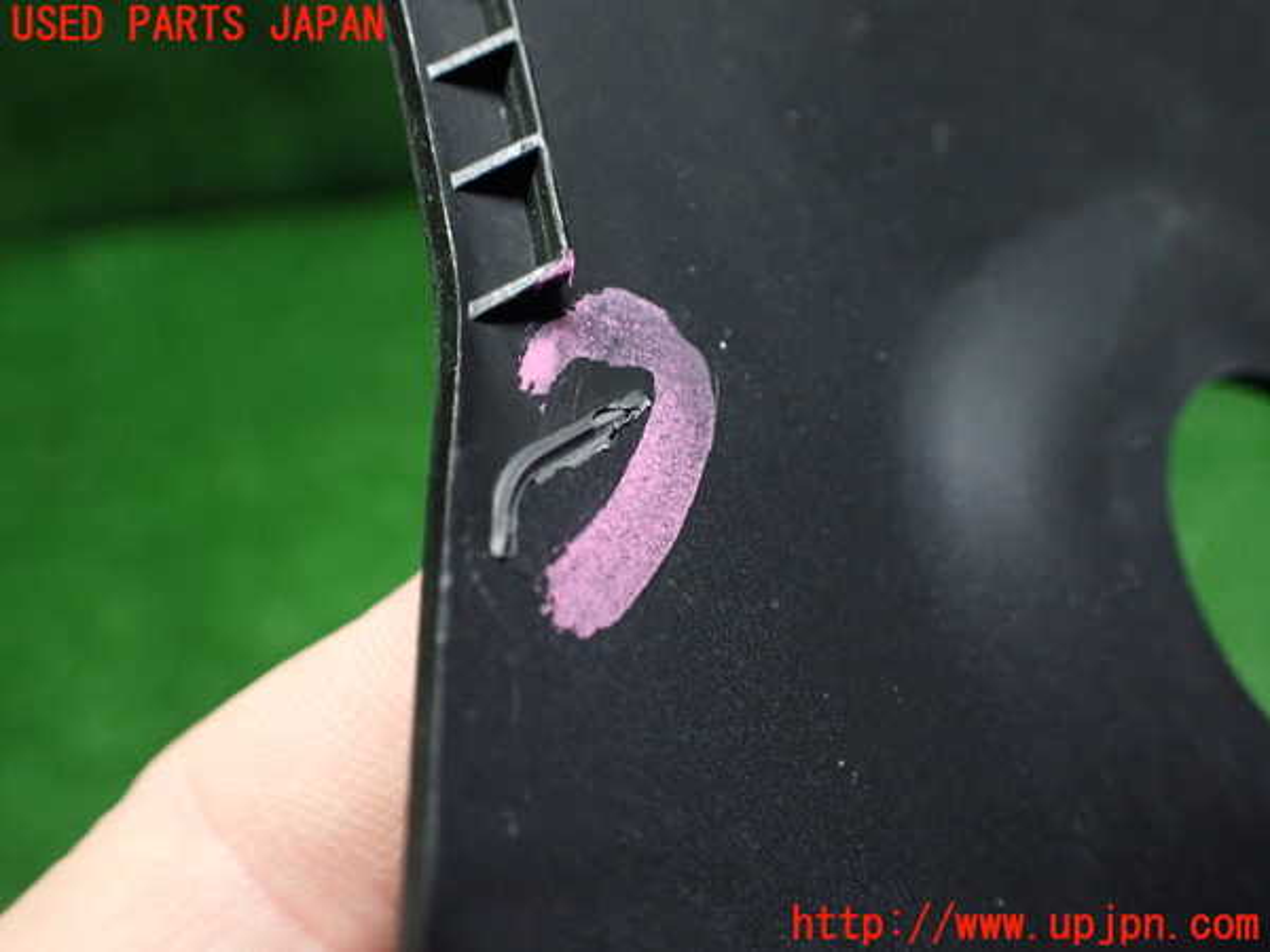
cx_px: 635
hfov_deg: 60.0
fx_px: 1101
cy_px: 476
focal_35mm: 30
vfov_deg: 46.8
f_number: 2.3
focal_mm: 5.4
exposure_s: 1/50
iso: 800
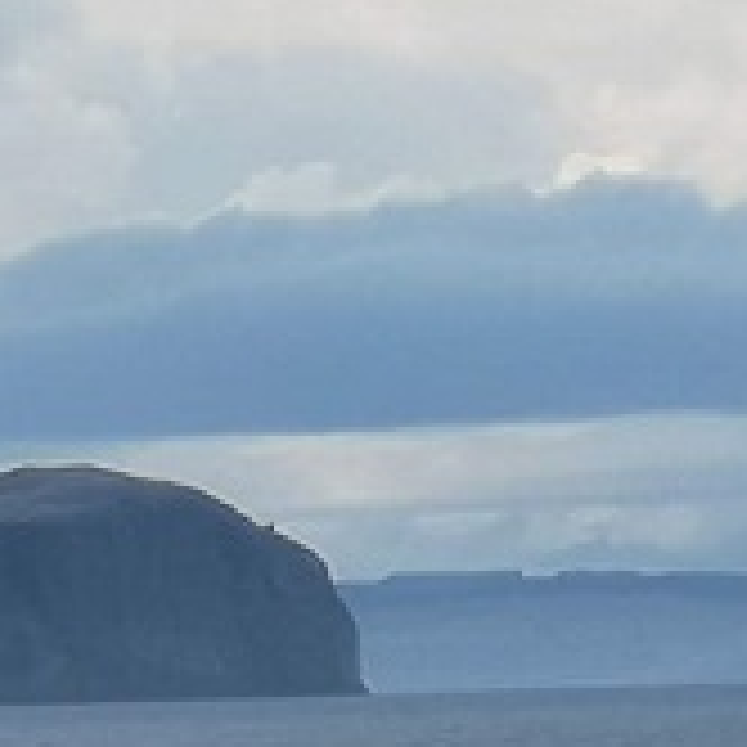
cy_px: 904
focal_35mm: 890
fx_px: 21729
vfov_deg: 2.0
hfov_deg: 2.0
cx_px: -1627
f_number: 2.4
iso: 50
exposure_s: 1/1305
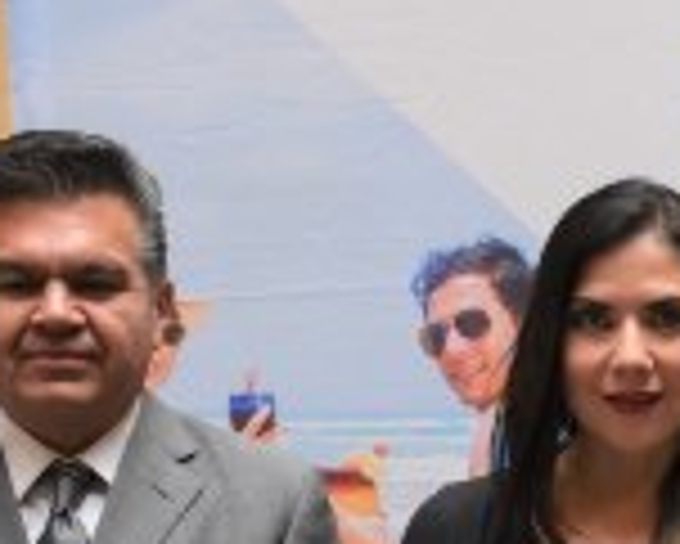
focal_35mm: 100
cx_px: 937
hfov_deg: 17.7
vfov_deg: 14.8
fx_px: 2014
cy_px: 683
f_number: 4.5
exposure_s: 1/80
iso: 800
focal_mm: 20
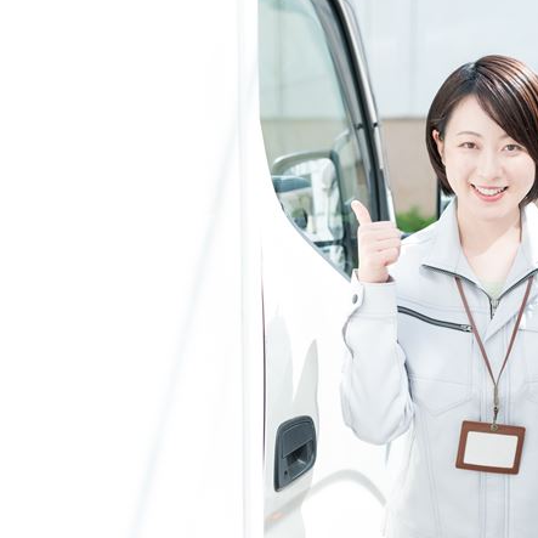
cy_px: 256
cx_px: 400
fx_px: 1213
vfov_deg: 25.0
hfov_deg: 24.7
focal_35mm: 69
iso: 200
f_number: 3.2
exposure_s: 1/1000
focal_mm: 50
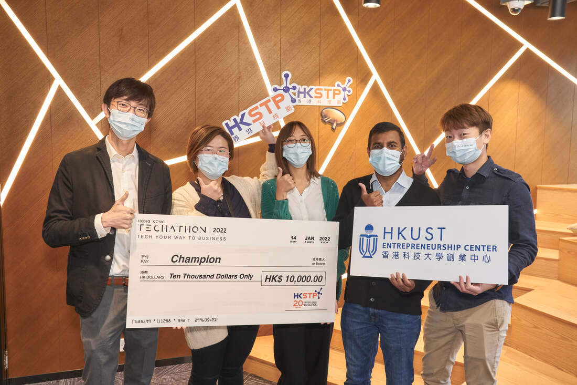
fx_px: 497
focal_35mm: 31
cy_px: 192
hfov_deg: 60.3
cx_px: 288
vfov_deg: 42.3
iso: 2500
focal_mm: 31
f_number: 5
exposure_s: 1/125
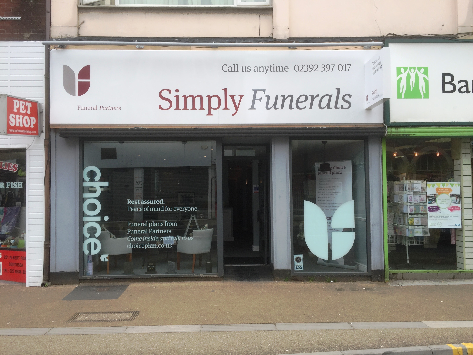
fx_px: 396
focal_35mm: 29
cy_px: 178
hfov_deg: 61.7
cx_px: 236
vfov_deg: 48.2
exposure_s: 1/608
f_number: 2.2
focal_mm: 4.15
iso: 32
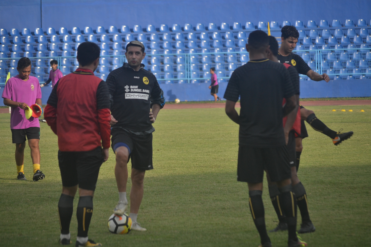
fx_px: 2087
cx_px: 186
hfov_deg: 10.2
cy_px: 124
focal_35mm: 202
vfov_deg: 6.8
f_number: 5
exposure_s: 1/640
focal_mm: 135
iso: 360
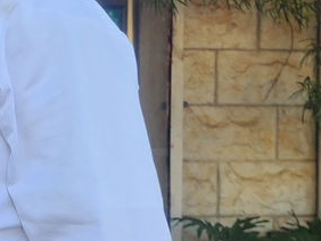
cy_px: 117
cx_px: -262
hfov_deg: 14.9
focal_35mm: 114
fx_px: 1058
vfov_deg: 13.0
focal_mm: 6.4
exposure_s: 1/180
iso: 25
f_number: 1.8
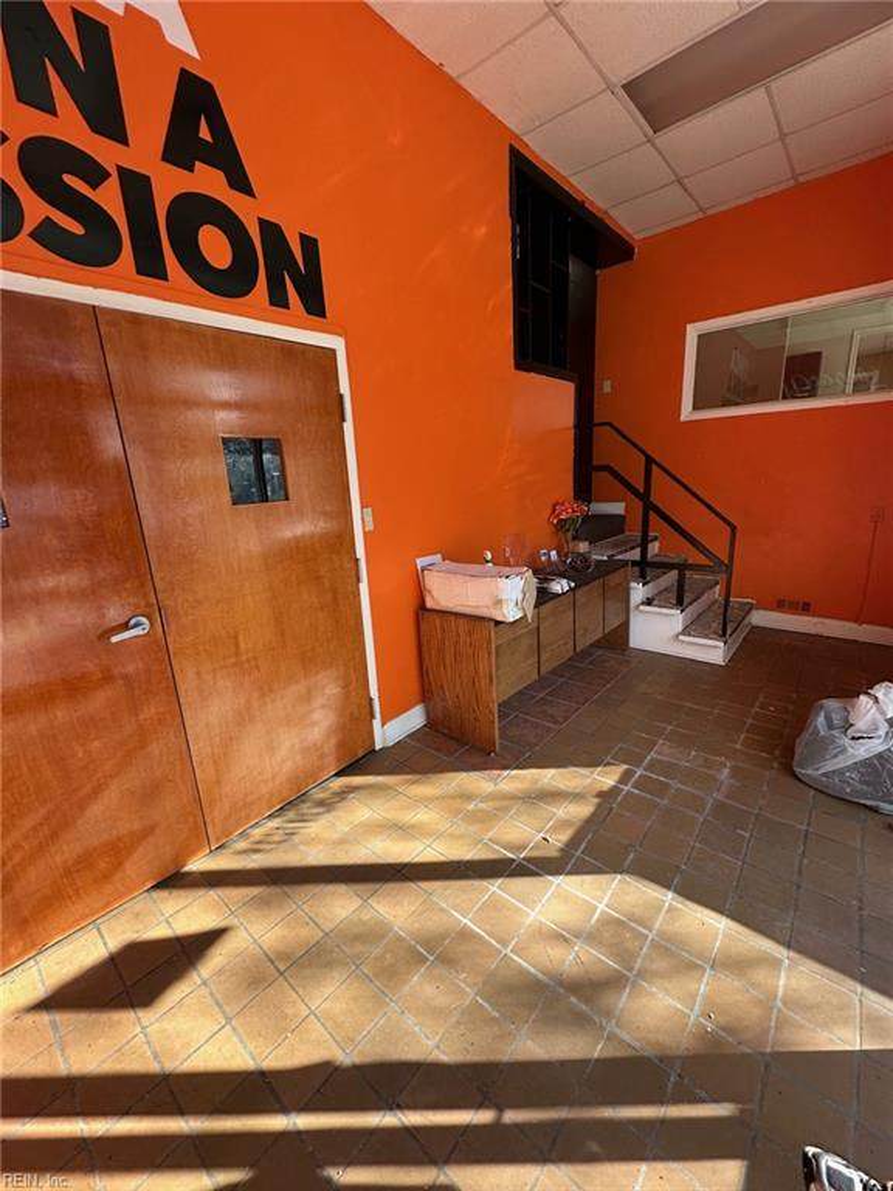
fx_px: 482
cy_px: 596
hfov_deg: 85.7
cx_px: 446
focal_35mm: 14
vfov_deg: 102.1
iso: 40
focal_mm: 2.22
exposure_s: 1/109
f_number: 2.2
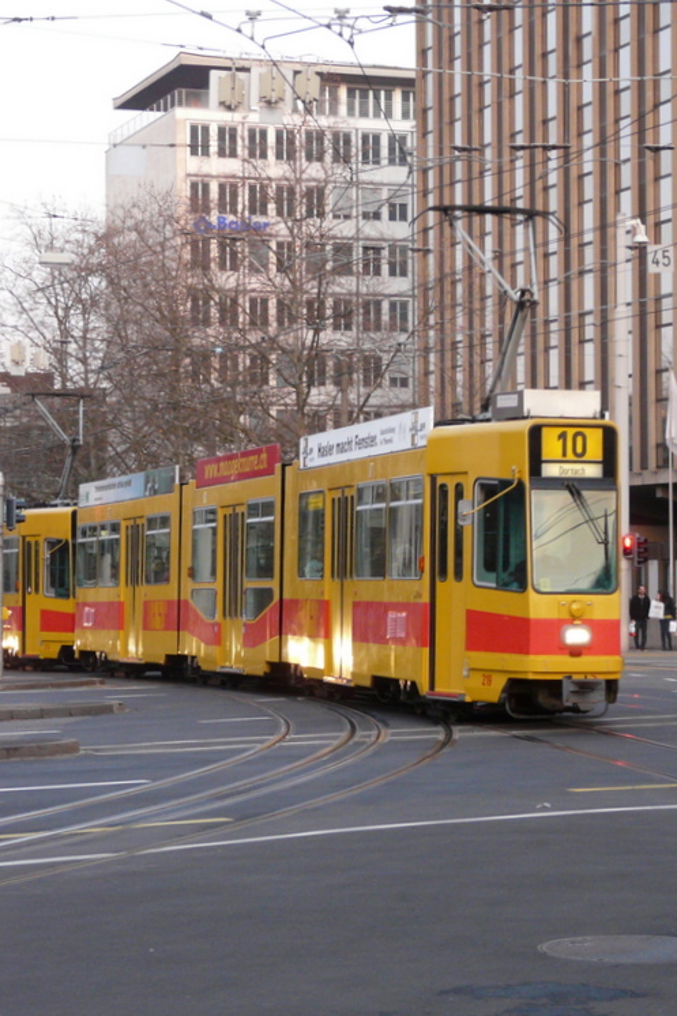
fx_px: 2596
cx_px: 452
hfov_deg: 14.8
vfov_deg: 22.1
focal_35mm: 92
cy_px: 508
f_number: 3.2
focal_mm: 10.8
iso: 200
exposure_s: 1/40
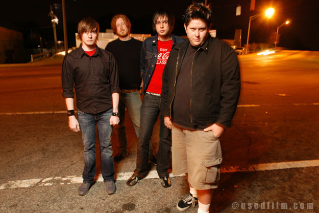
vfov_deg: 50.4
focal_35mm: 26
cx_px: 160
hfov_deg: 70.5
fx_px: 226
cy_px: 106
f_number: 3.5
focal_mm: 17
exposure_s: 1/1.6
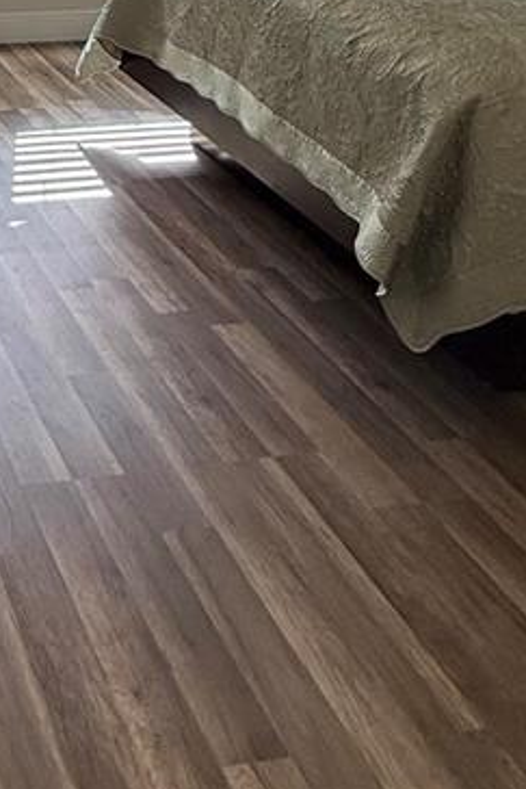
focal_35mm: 48
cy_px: -48
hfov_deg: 24.5
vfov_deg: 35.9
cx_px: -158
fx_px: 1051
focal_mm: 2.22
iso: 80
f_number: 2.2
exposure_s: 1/120
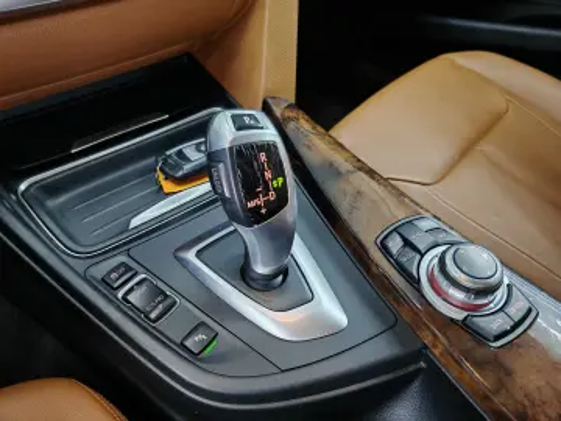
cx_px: 280
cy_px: 210
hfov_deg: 67.3
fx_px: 421
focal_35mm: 26
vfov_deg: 53.1
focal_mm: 5.4
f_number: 1.6
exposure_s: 1/49
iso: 640
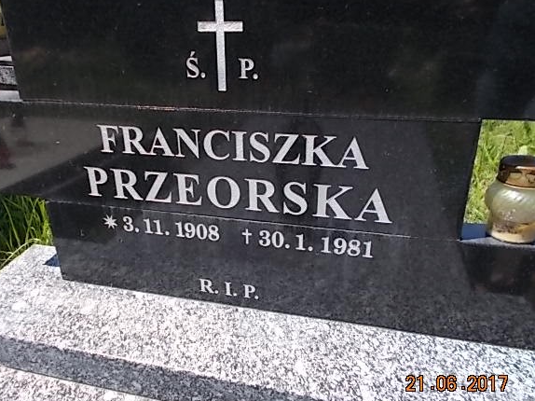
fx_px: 448
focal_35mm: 29
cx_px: 240
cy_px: 213
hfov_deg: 61.5
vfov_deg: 48.2
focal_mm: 4.6
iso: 80
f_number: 8
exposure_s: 1/80
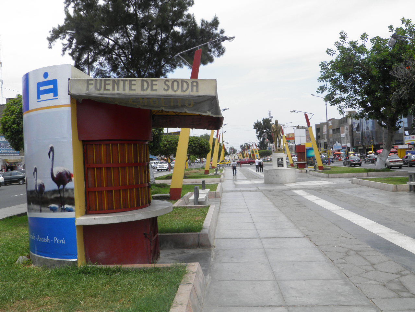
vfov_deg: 46.8
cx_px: 208
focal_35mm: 30
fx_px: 360
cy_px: 156
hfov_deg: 60.0
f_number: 5.9
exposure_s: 1/250
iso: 50
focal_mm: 5.5
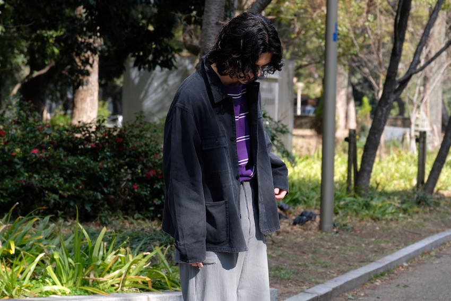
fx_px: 1904
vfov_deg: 9.0
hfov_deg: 13.5
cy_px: 150
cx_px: 226
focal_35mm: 152
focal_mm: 101.2
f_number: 6.4
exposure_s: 1/280
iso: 400
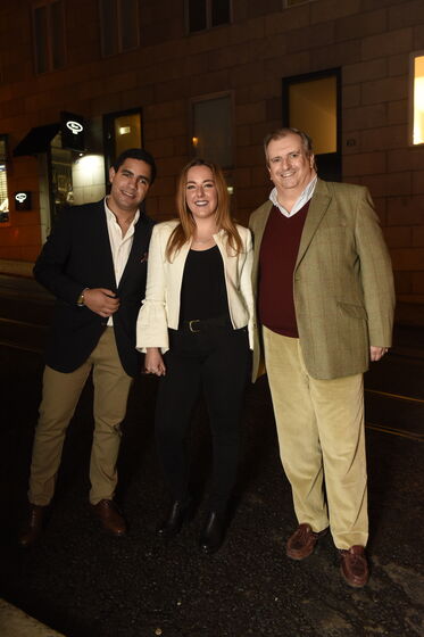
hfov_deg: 41.1
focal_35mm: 32
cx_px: 212
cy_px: 318
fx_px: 566
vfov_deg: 58.7
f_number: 4.5
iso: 2500
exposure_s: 1/60
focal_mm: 32
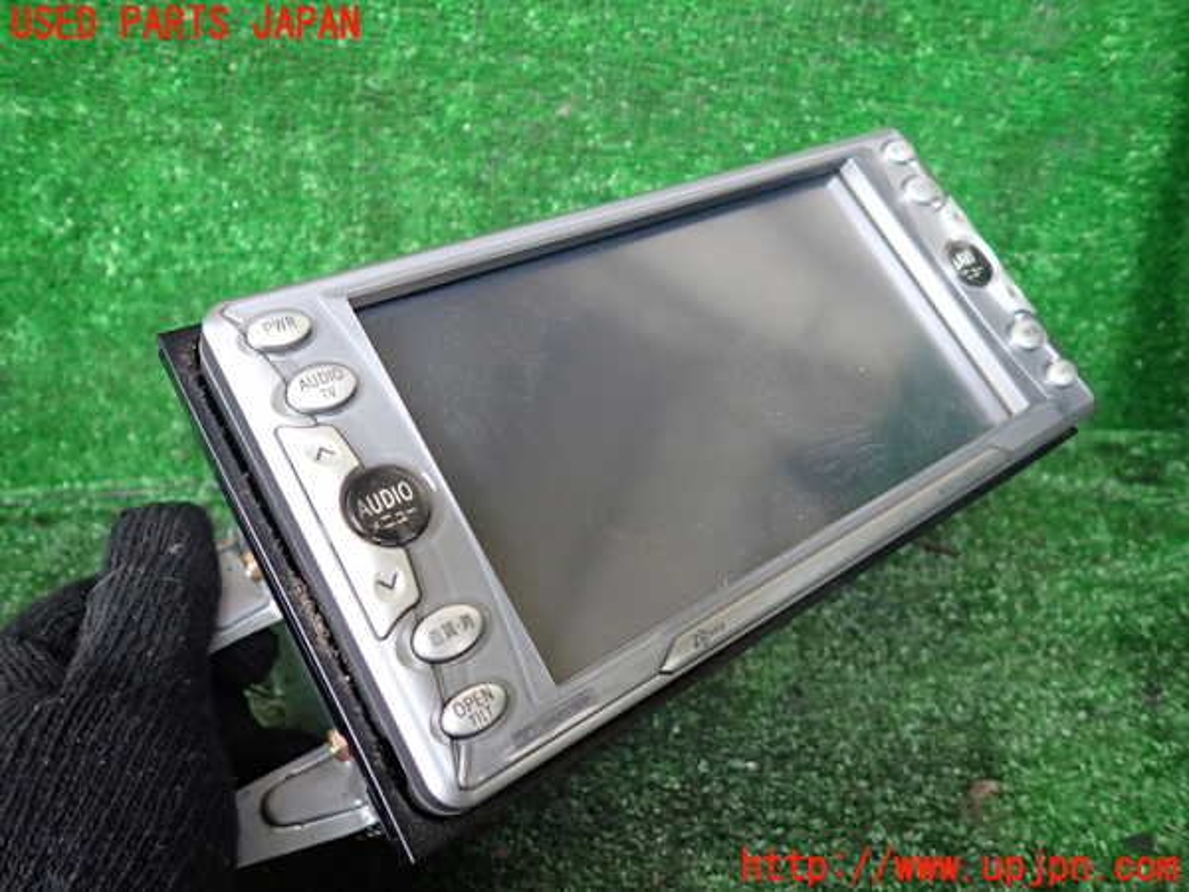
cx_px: 594
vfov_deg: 54.9
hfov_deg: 69.4
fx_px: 859
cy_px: 446
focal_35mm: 25
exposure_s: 1/30
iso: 250
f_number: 2
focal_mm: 4.5
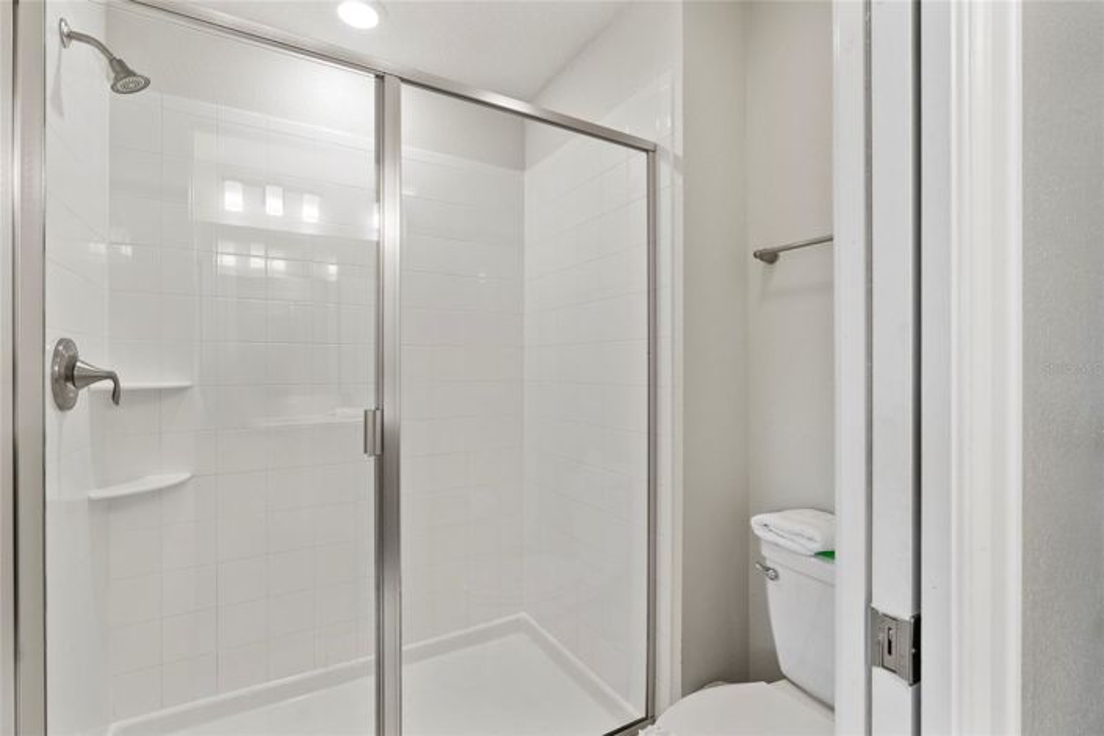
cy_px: 368
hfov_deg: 96.7
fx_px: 491
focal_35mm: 16
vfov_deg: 73.7
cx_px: 552
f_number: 8
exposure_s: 1/6
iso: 400
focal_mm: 16
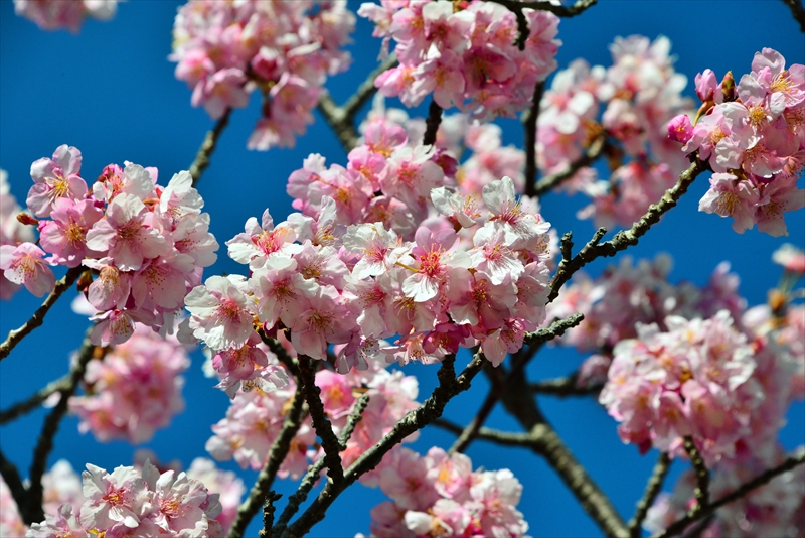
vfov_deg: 4.6
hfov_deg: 6.9
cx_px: 402
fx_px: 6710
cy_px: 269
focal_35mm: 300
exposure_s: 1/1600
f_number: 13
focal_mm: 300
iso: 800
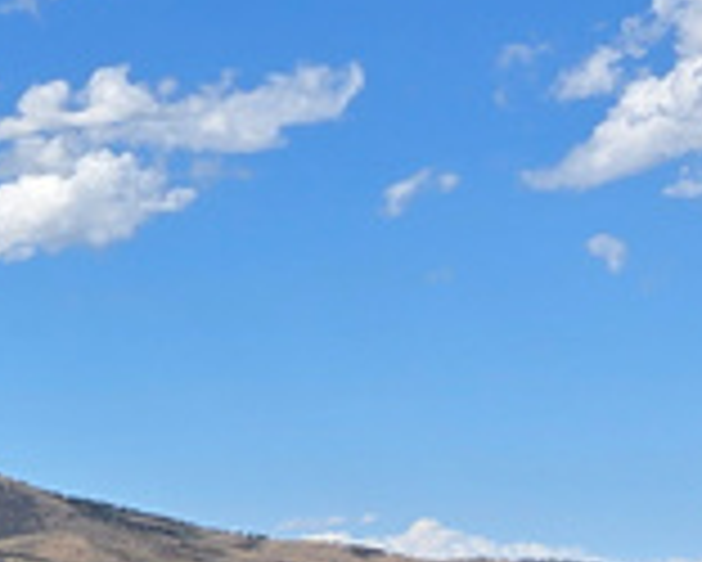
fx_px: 3056
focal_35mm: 147
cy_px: 409
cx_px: -1364
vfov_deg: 10.5
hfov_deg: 10.0
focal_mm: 6.3
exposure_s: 1/818
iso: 12
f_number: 1.7
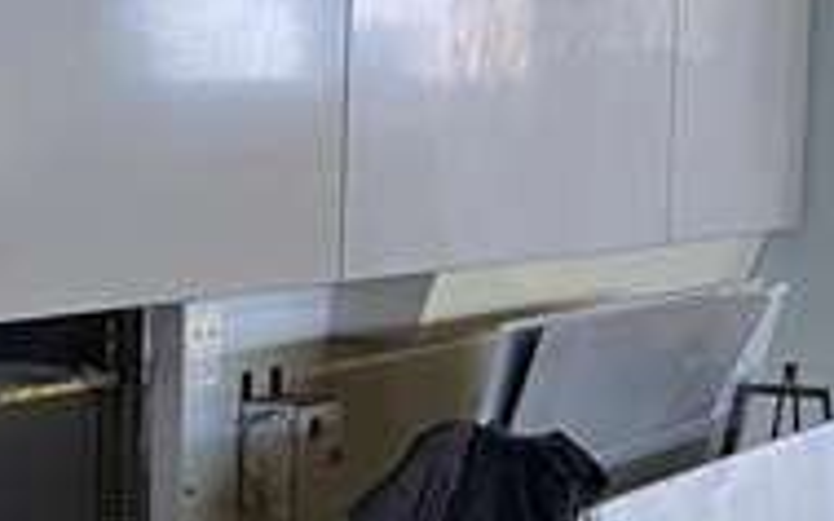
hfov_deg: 19.6
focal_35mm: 102
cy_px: 413
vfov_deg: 12.8
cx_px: -49
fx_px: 2318
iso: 250
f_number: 1.8
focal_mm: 4.25
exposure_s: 1/50
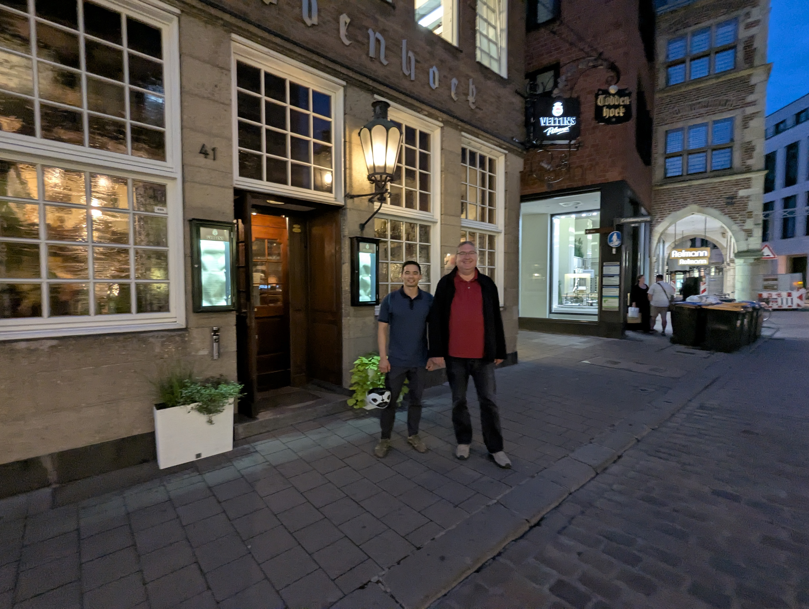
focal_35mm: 16
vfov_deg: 78.2
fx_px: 374
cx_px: 404
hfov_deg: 94.4
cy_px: 304
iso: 254
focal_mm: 2.35
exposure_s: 1/25
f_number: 2.2
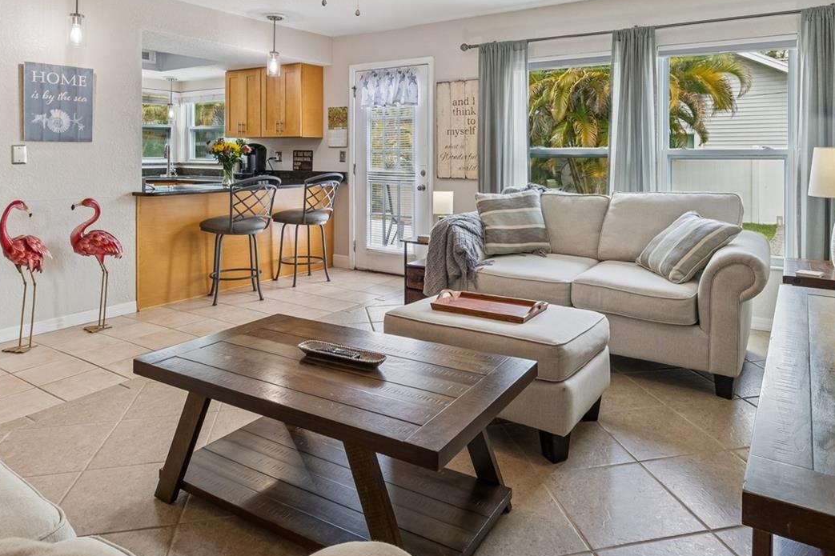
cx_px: 449
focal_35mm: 23
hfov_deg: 76.0
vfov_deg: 53.0
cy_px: 149
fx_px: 533
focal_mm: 10
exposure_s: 1/50
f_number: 7.1
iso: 100
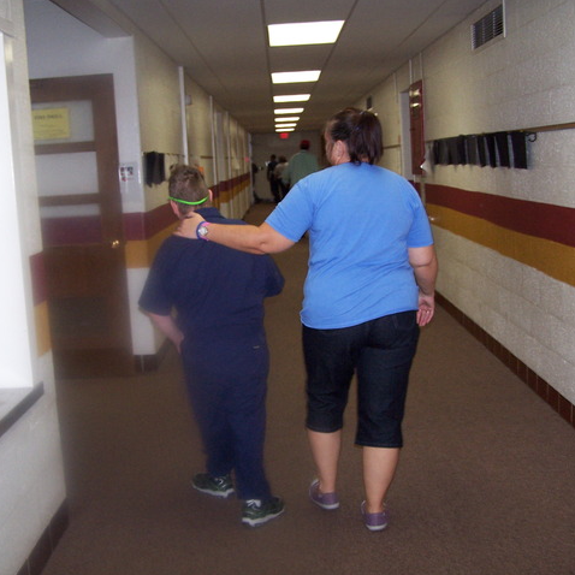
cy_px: 288
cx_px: 255
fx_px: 846
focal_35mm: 45
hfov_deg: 37.5
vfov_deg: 37.6
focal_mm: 6.3
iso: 140
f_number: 2.8
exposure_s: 1/60
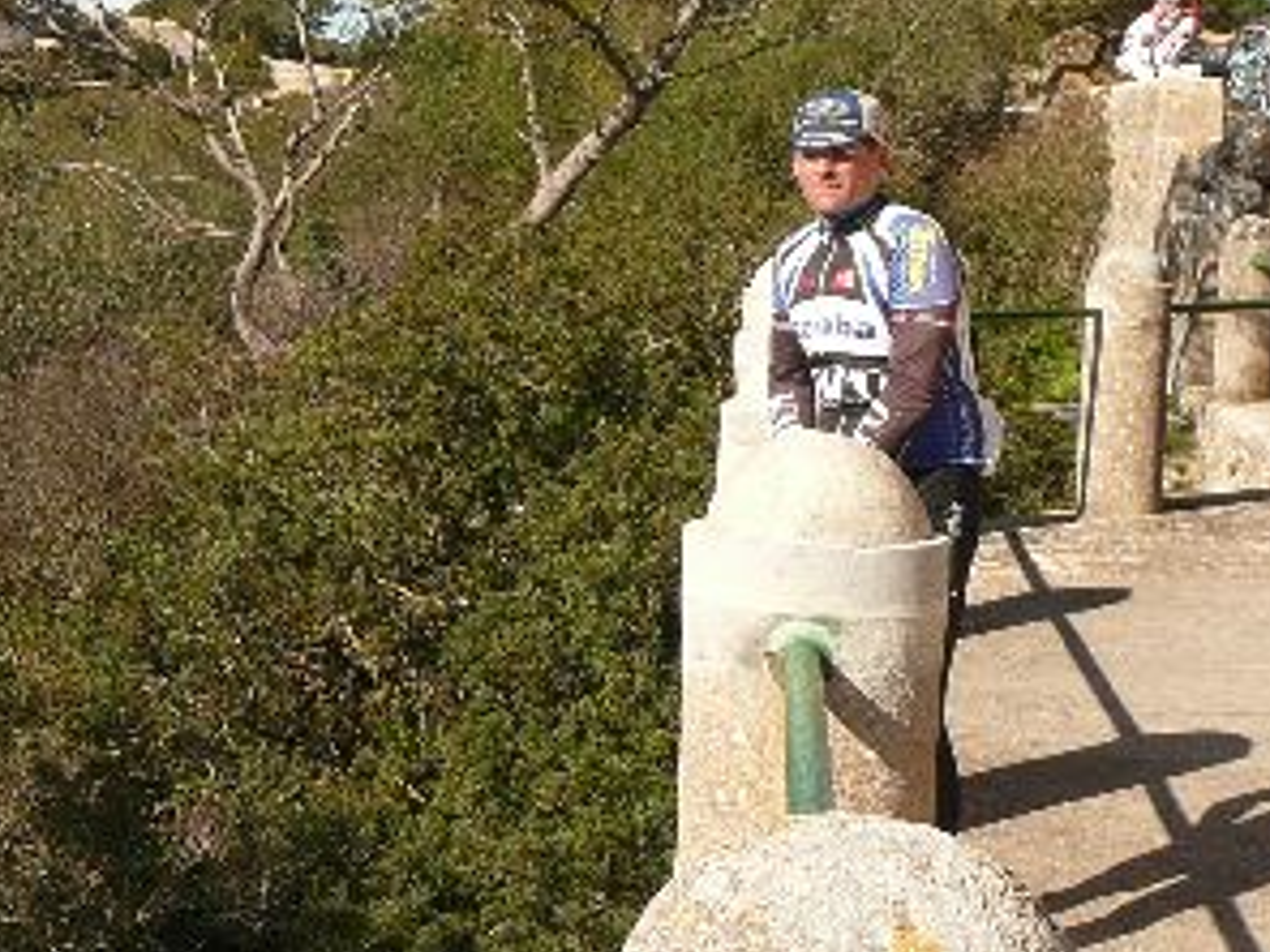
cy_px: 358
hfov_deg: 25.1
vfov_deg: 19.4
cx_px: 215
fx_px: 2788
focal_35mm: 76
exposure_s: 1/800
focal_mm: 4.9
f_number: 3.4
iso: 100
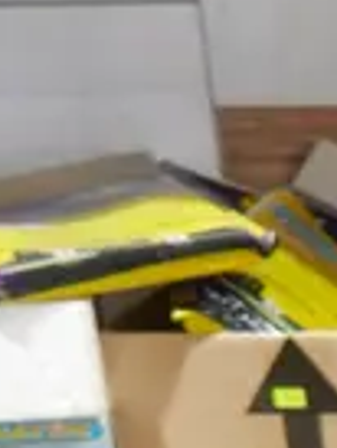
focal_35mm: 240
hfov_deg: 5.7
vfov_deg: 6.8
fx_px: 3110
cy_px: 1648
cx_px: 1101
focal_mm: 16
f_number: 3.6
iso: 800
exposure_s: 1/60
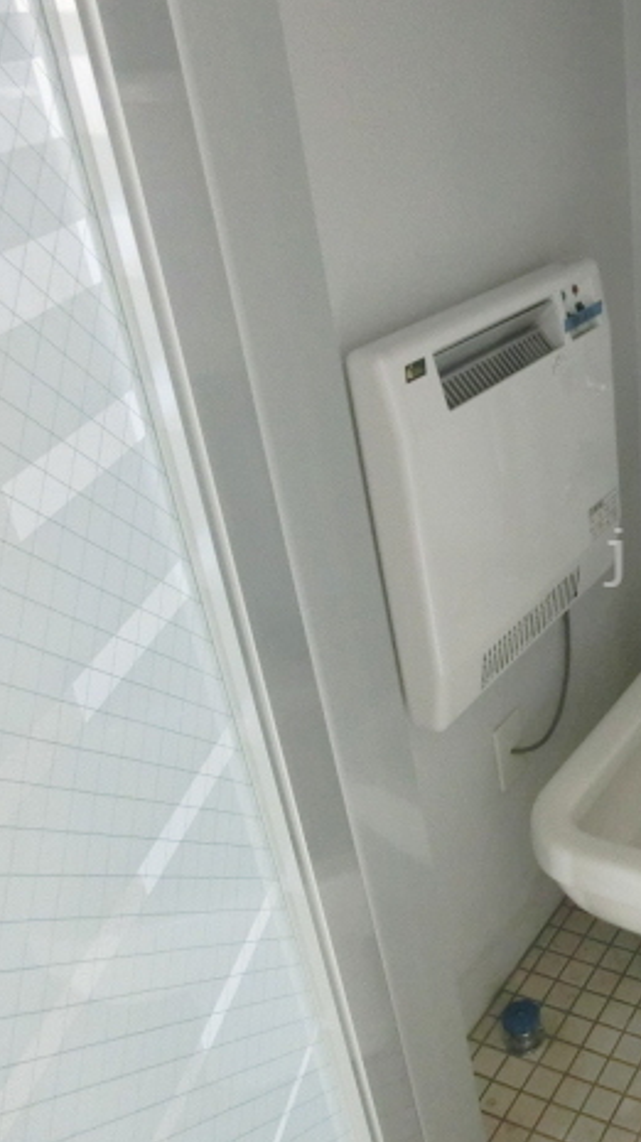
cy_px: 557
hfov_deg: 28.5
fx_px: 1090
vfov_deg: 55.3
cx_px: 771
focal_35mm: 36
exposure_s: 1/50
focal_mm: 4.24
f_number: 3
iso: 800
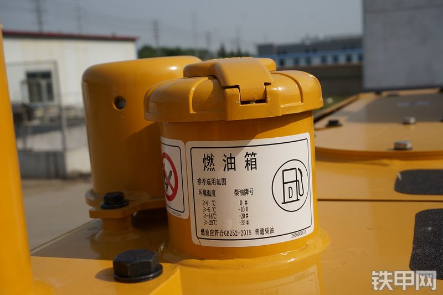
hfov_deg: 43.6
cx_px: 222
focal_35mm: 45
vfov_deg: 29.9
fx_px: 554
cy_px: 148
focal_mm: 30
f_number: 9
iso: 100
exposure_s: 1/320
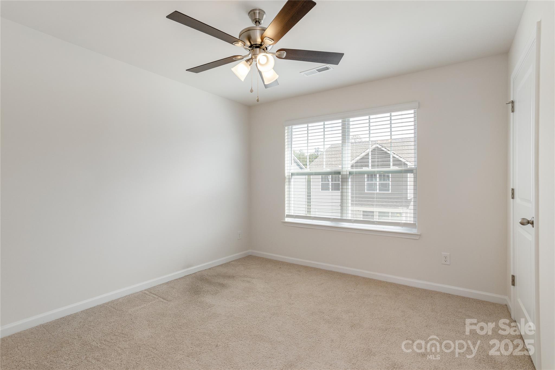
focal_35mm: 17
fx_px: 262
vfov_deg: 70.5
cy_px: 185
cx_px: 278
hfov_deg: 93.3
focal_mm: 17
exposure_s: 1/160
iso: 320
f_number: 9
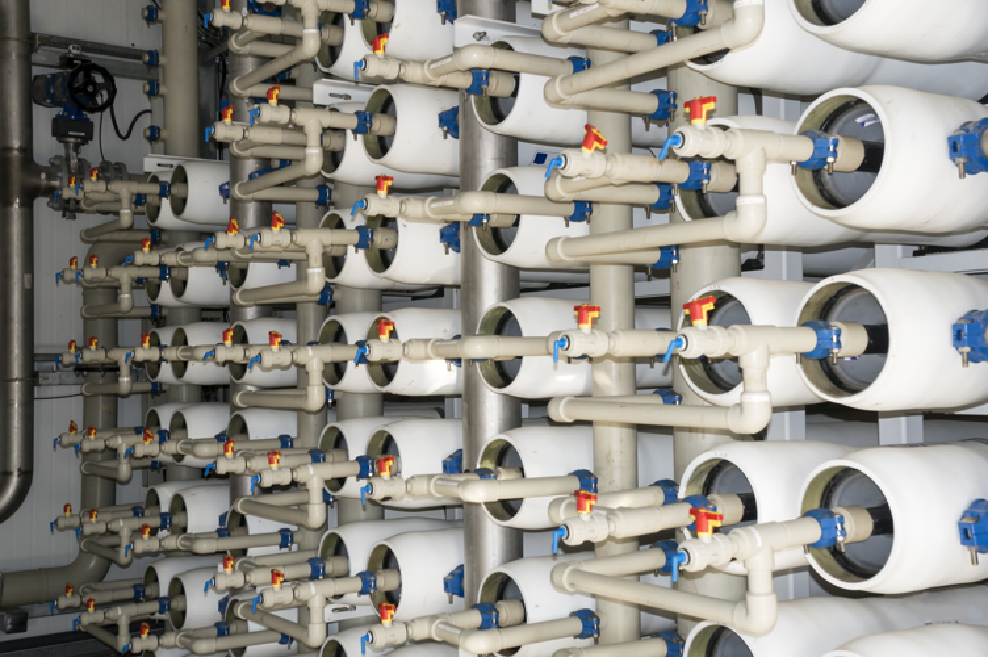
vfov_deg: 30.8
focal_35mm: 44
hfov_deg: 45.0
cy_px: 328
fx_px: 1193
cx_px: 494
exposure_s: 1/60
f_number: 7.1
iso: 500
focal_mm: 29
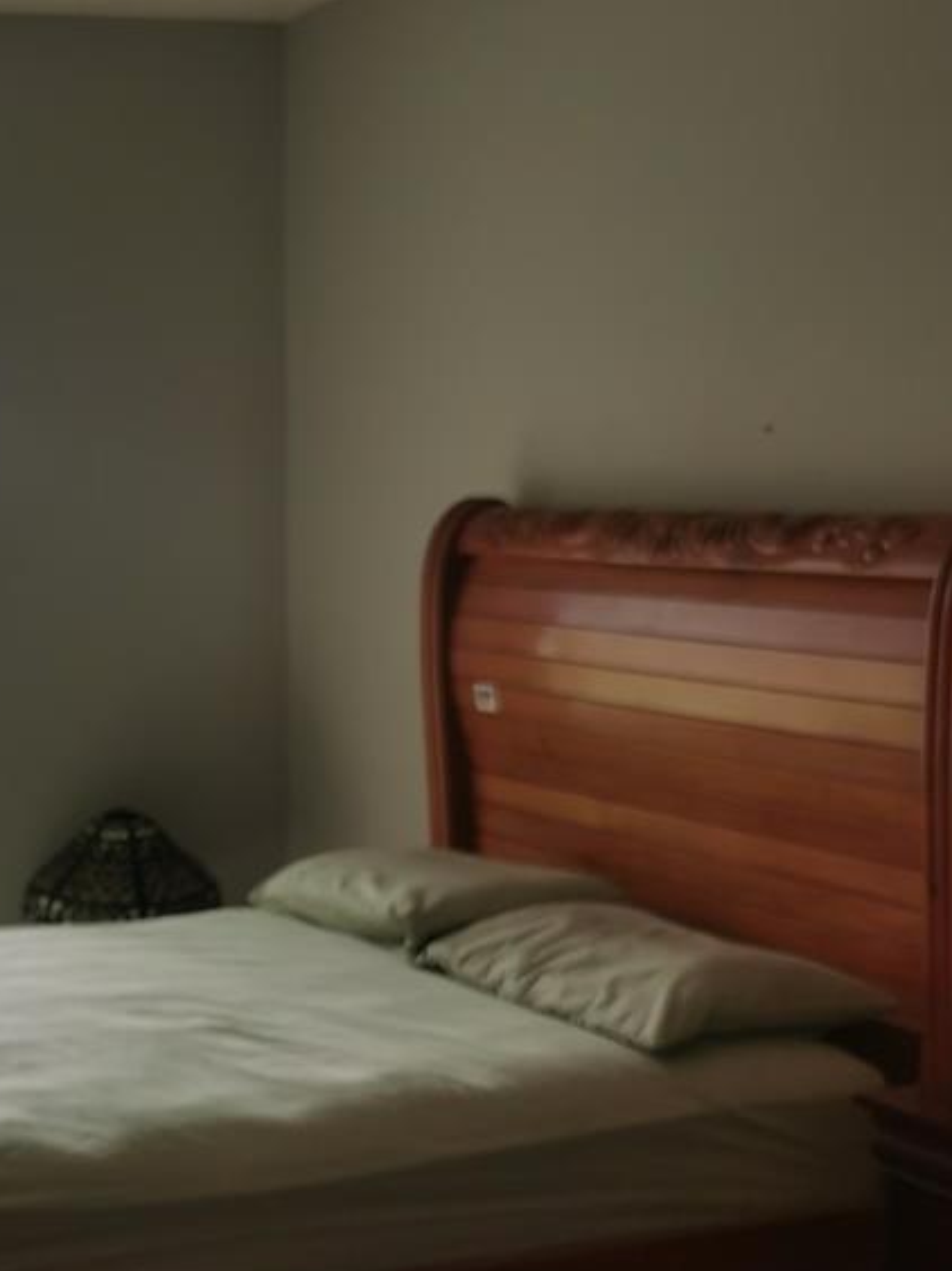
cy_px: 991
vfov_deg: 29.7
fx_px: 2348
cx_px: -32
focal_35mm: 64
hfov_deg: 22.0
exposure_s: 1/264
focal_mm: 5.56
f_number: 1.6
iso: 50
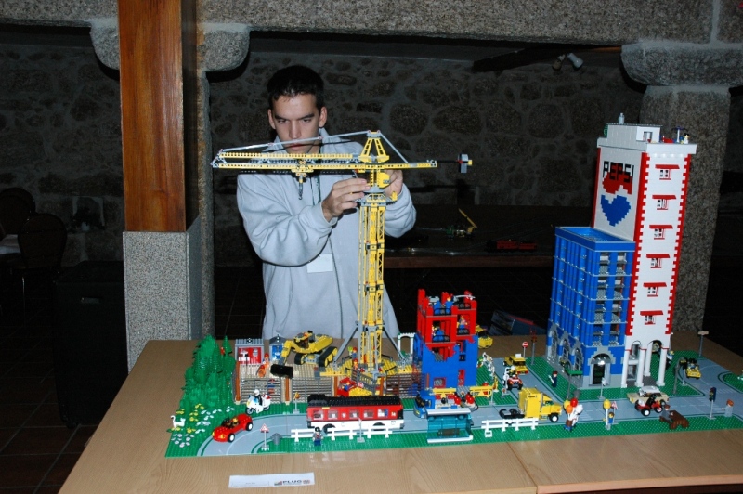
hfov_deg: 57.3
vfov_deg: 39.9
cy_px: 247
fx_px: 681
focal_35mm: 33
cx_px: 372
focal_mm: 22
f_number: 8
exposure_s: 1/125
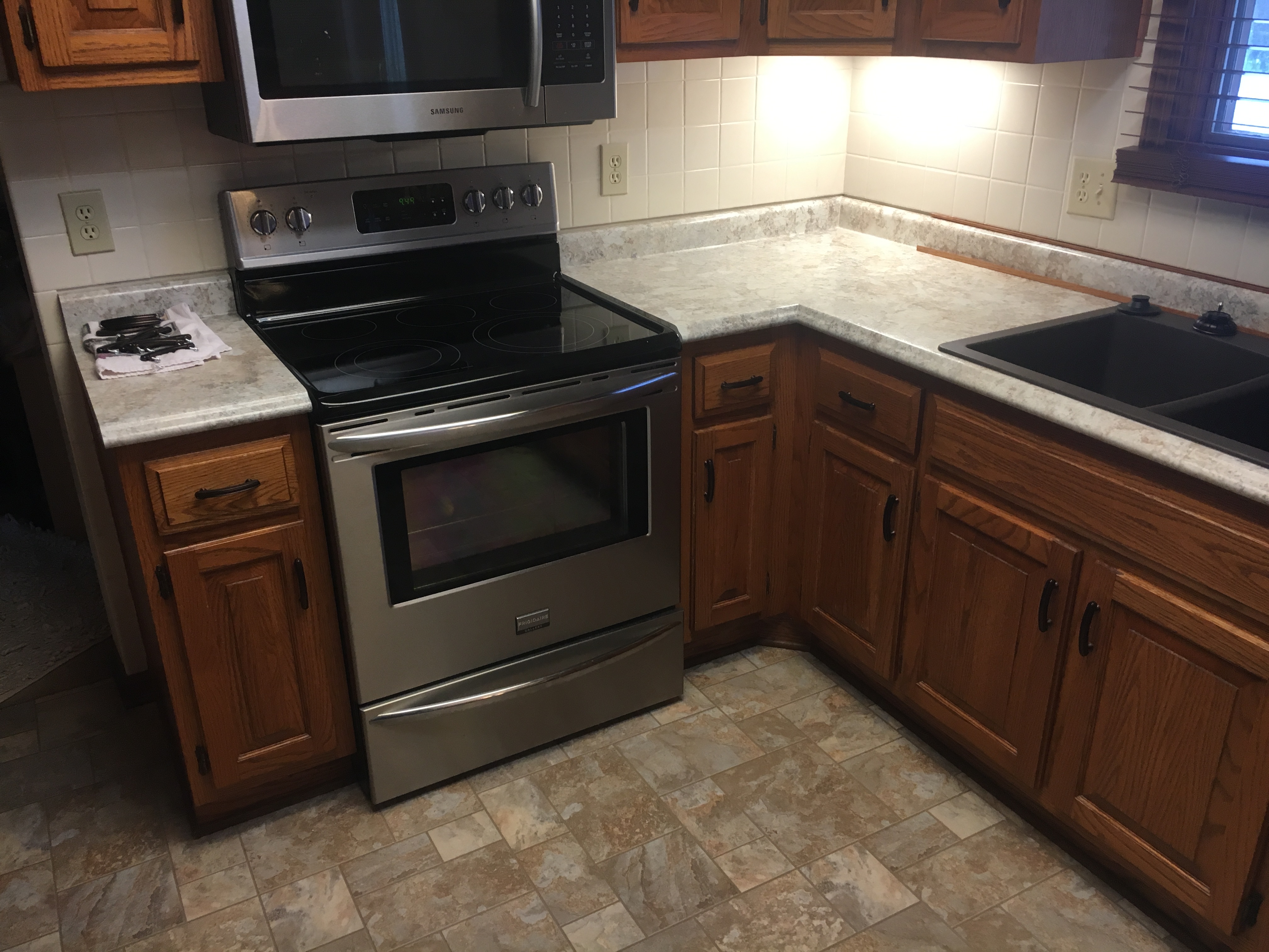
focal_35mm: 29
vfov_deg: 48.2
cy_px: 476
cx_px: 634
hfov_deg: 61.7
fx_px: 1063
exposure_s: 1/30
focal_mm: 4.15
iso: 64
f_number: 2.2
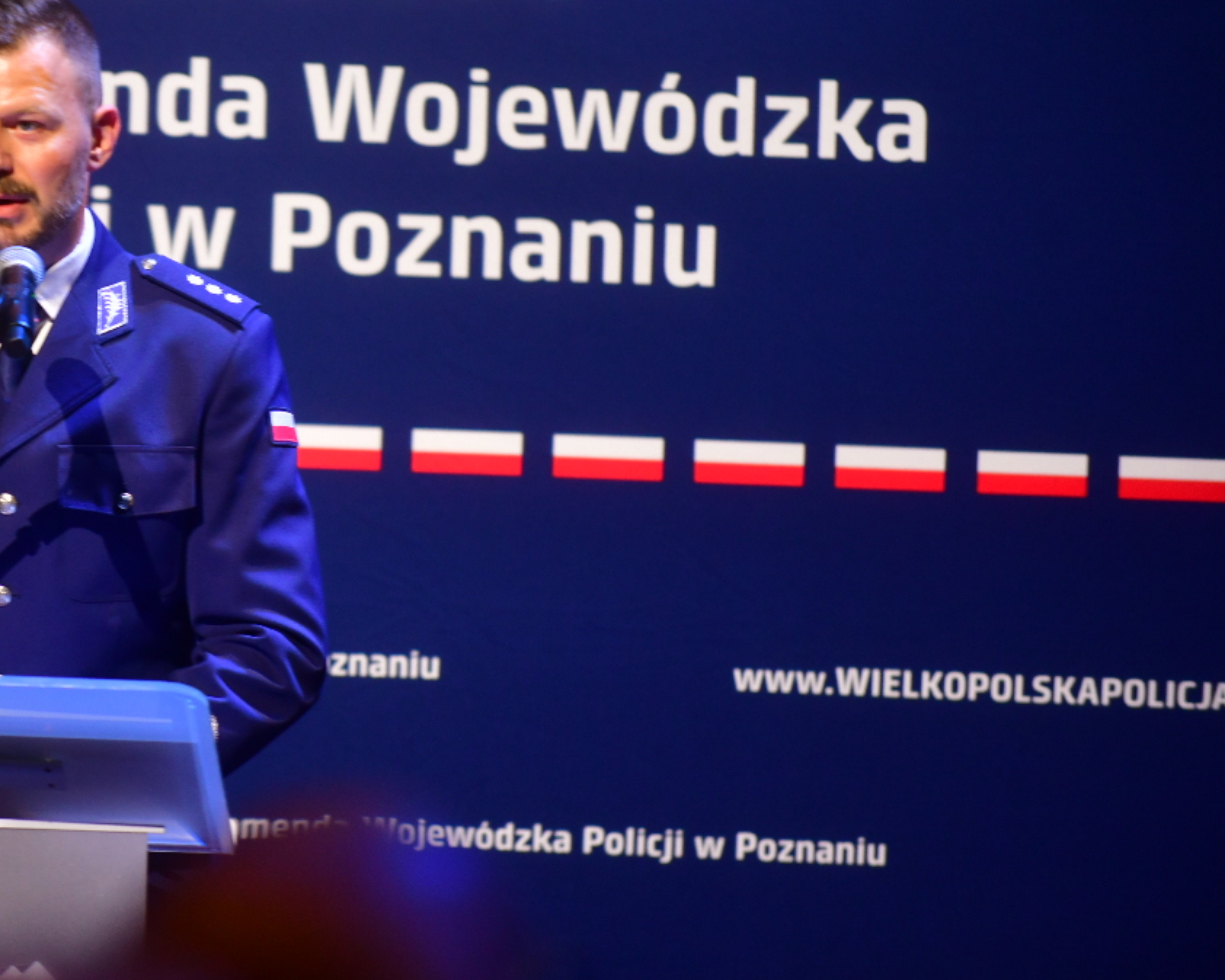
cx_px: 96
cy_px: 282
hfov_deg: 5.3
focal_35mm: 361
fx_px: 13091
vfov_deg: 4.3
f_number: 2.8
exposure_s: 1/100
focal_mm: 200
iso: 560
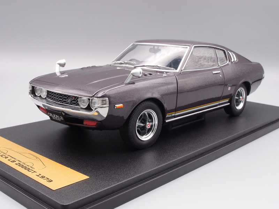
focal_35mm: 41
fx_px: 330
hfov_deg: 45.8
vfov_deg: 35.1
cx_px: 140
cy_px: 104
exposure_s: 1/5
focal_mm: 8.99
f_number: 8
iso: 100
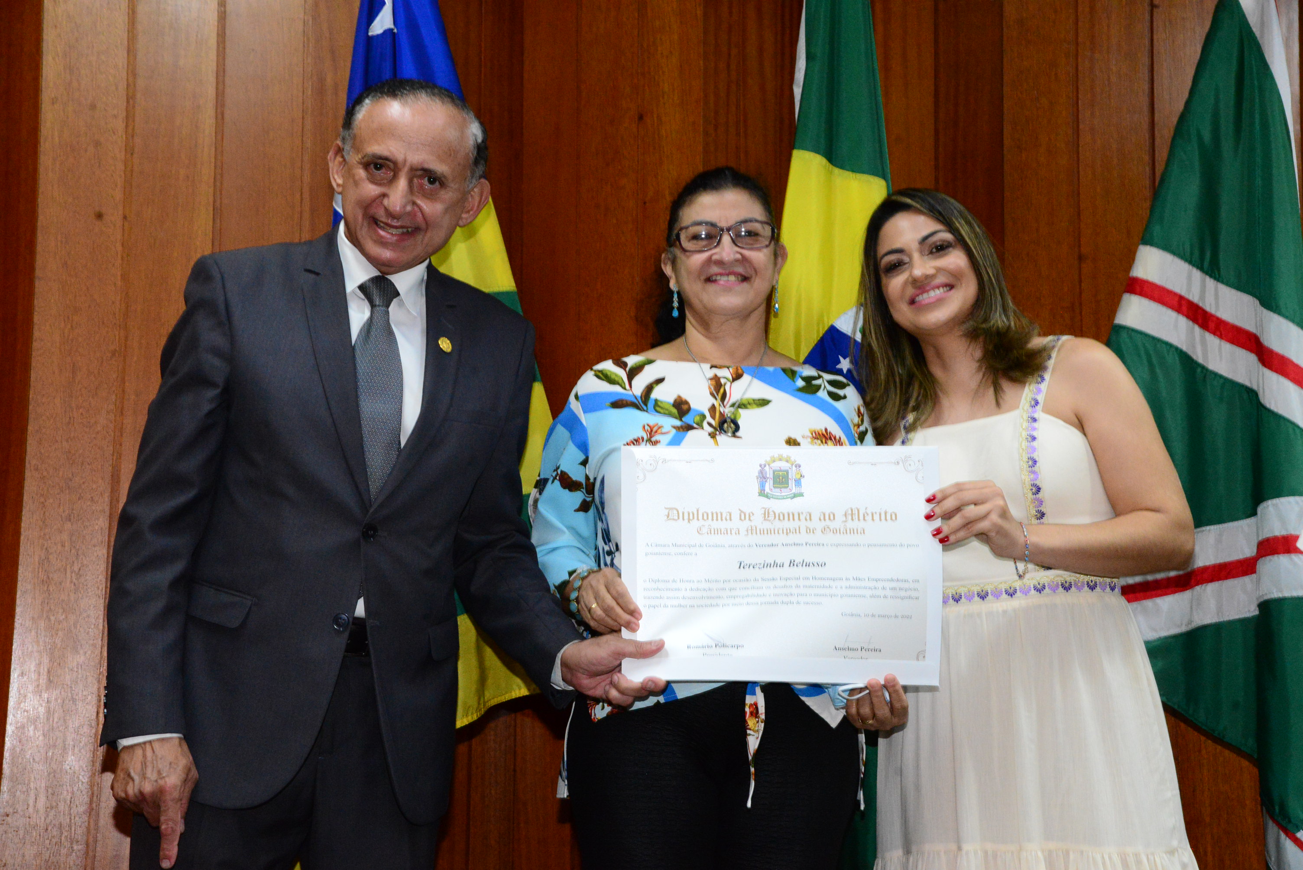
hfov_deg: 36.2
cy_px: 435
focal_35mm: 55
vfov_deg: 24.6
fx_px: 1991
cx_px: 652
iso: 6400
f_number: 8
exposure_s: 1/60
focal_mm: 55
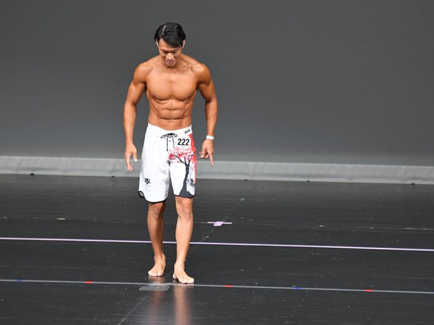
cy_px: 162
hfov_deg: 5.3
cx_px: 219
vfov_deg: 4.0
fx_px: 4702
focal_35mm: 375
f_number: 5.6
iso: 5000
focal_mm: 230
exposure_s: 1/400
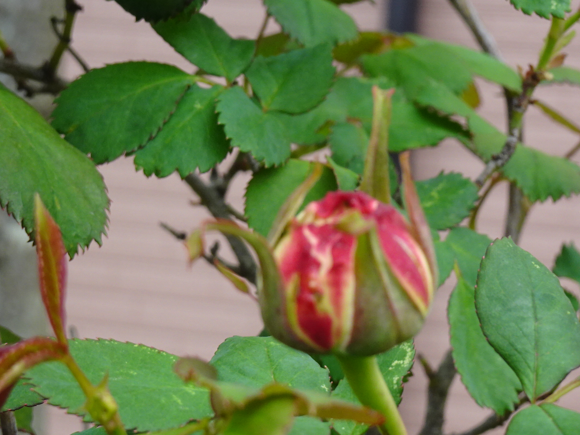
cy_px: 243
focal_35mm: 141
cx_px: 331
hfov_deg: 14.0
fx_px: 2363
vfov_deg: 10.5
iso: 200
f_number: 5.6
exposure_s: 1/125
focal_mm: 18.23
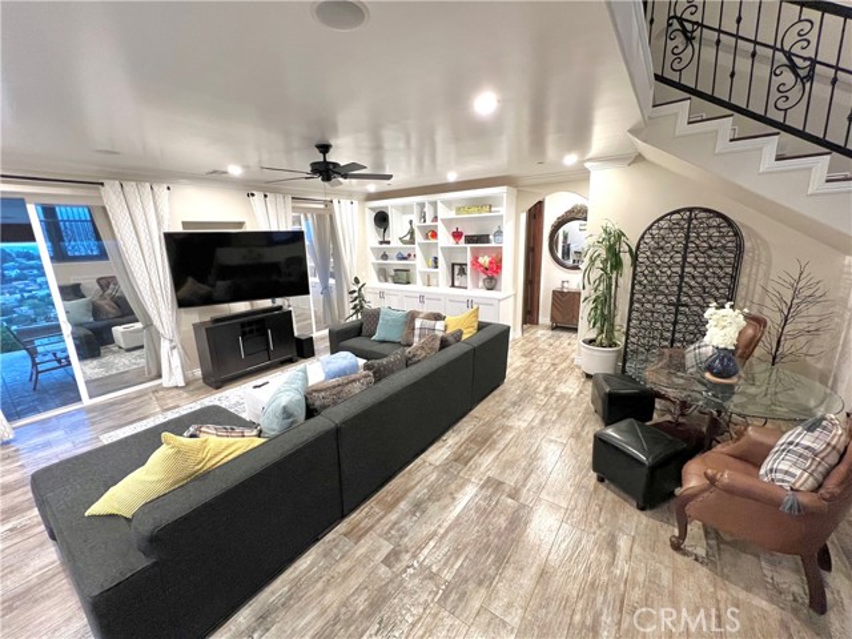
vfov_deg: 89.9
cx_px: 426
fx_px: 320
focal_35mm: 13
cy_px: 320
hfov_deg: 106.2
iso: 320
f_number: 1.8
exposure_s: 1/60
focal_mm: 1.57
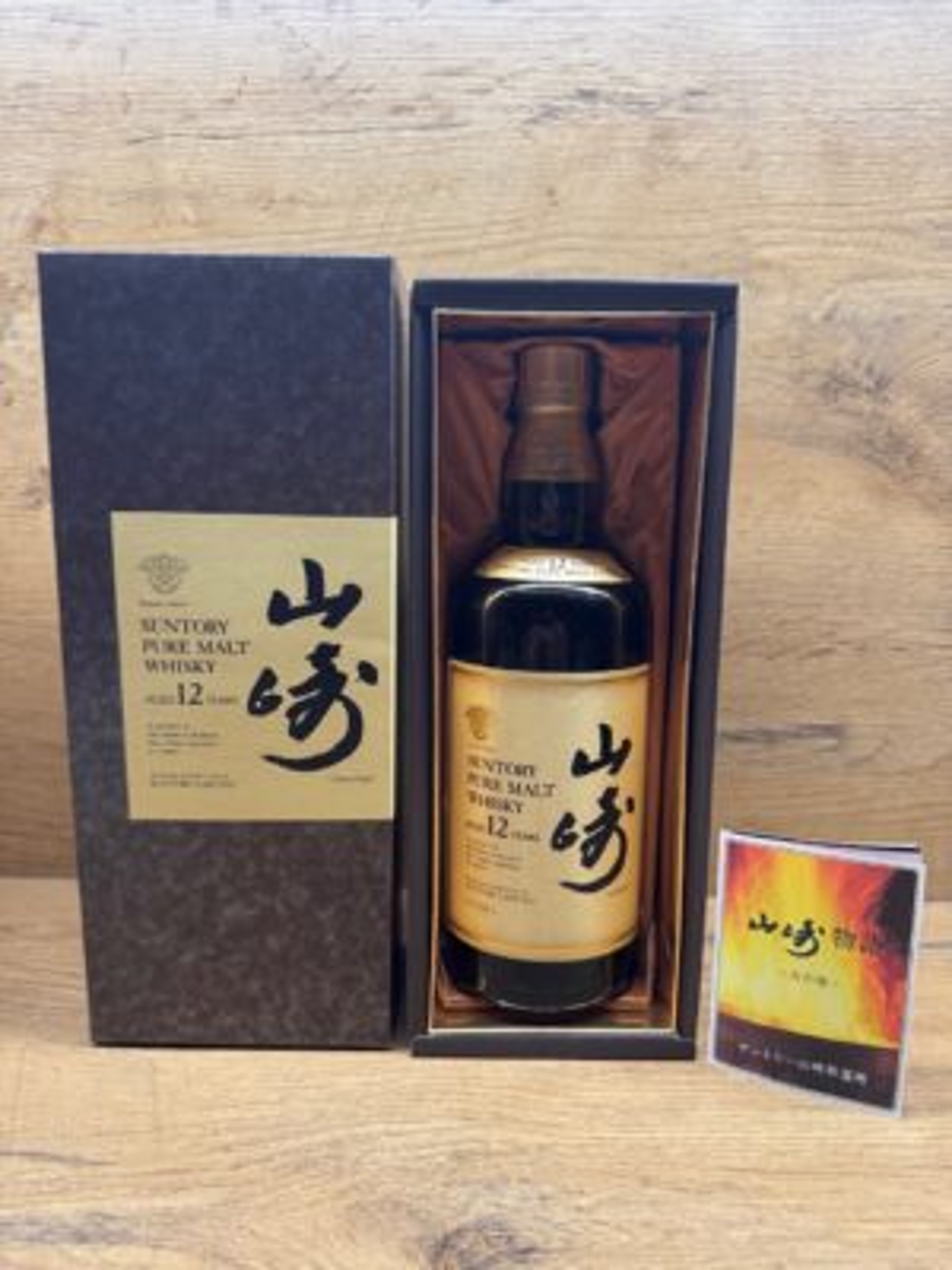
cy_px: 635
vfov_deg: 71.6
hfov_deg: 56.8
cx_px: 476
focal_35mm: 24
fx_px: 880
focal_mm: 6.76
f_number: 1.78
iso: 160
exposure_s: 1/50
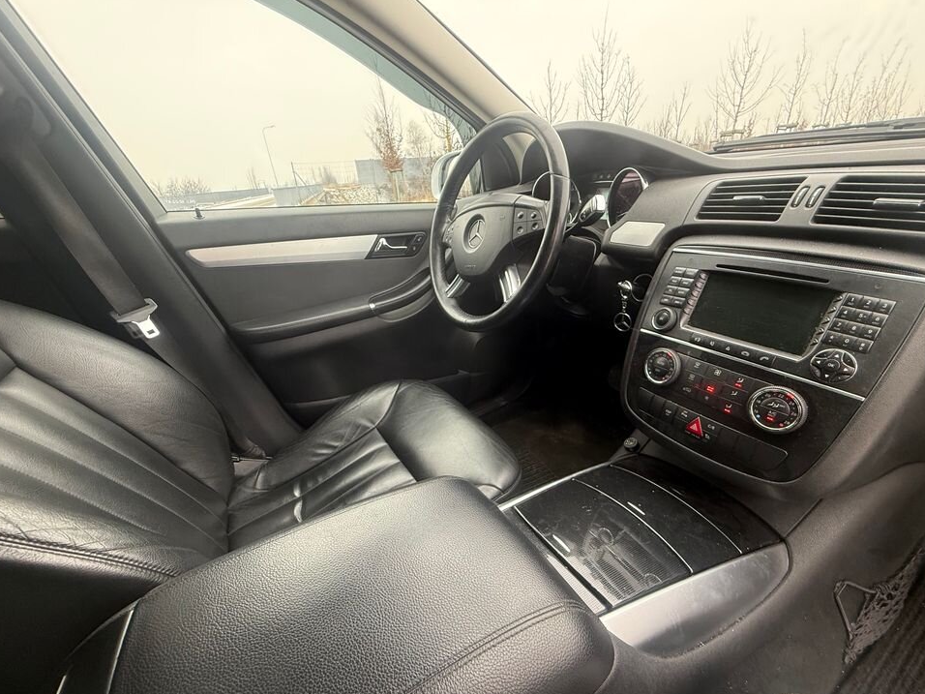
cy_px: 368
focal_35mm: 15
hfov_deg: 98.2
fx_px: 401
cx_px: 469
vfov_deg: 81.7
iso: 250
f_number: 2.2
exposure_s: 1/99
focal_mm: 2.22
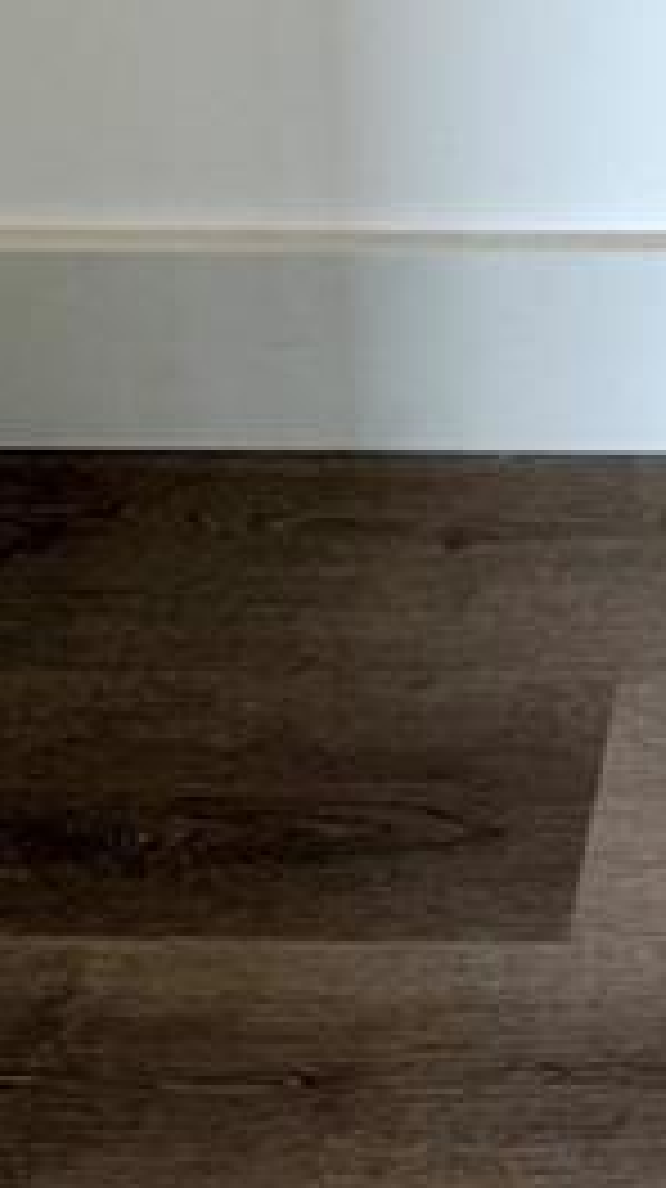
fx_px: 3746
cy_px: -1278
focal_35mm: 119
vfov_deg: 14.5
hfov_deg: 9.5
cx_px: 1300
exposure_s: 1/265
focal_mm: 6.76
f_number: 1.78
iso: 64
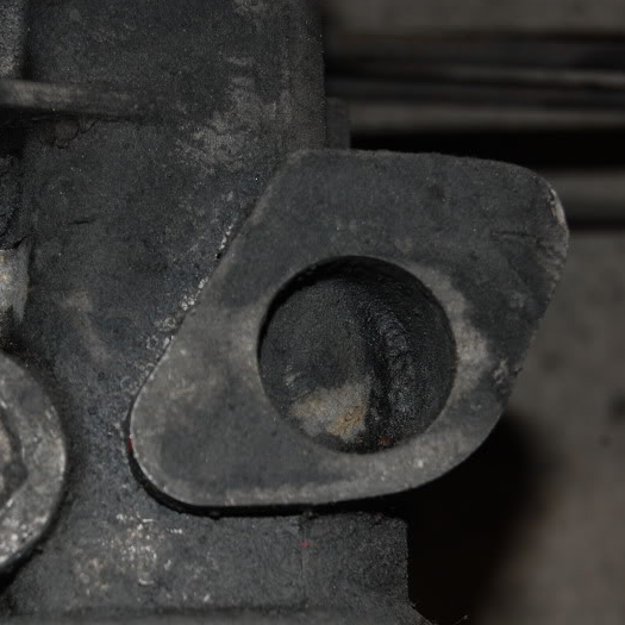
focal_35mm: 107
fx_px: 2178
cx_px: 393
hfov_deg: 16.3
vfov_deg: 16.3
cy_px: 312
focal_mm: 55
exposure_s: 1/60
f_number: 5.6
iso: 400
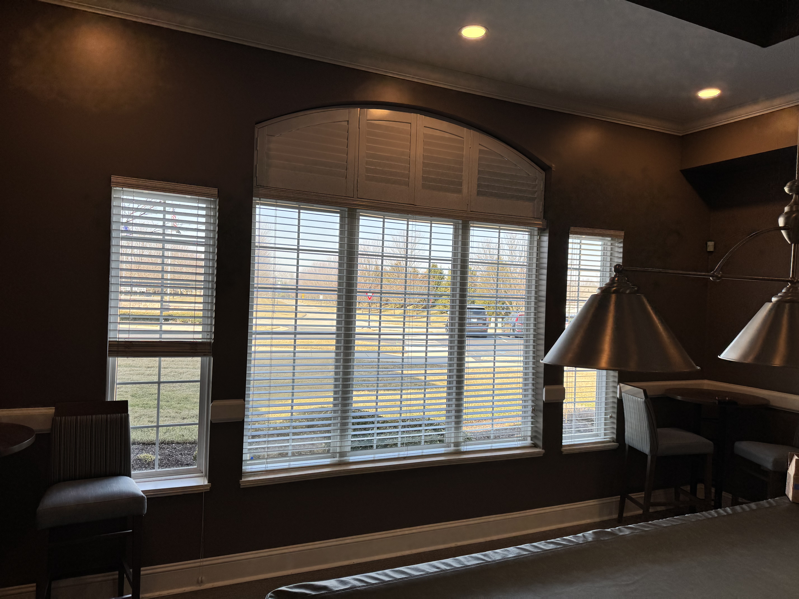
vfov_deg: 56.8
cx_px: 400
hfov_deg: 71.6
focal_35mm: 24
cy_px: 300
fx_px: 554
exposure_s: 1/394
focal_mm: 6.76
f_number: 1.78
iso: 80
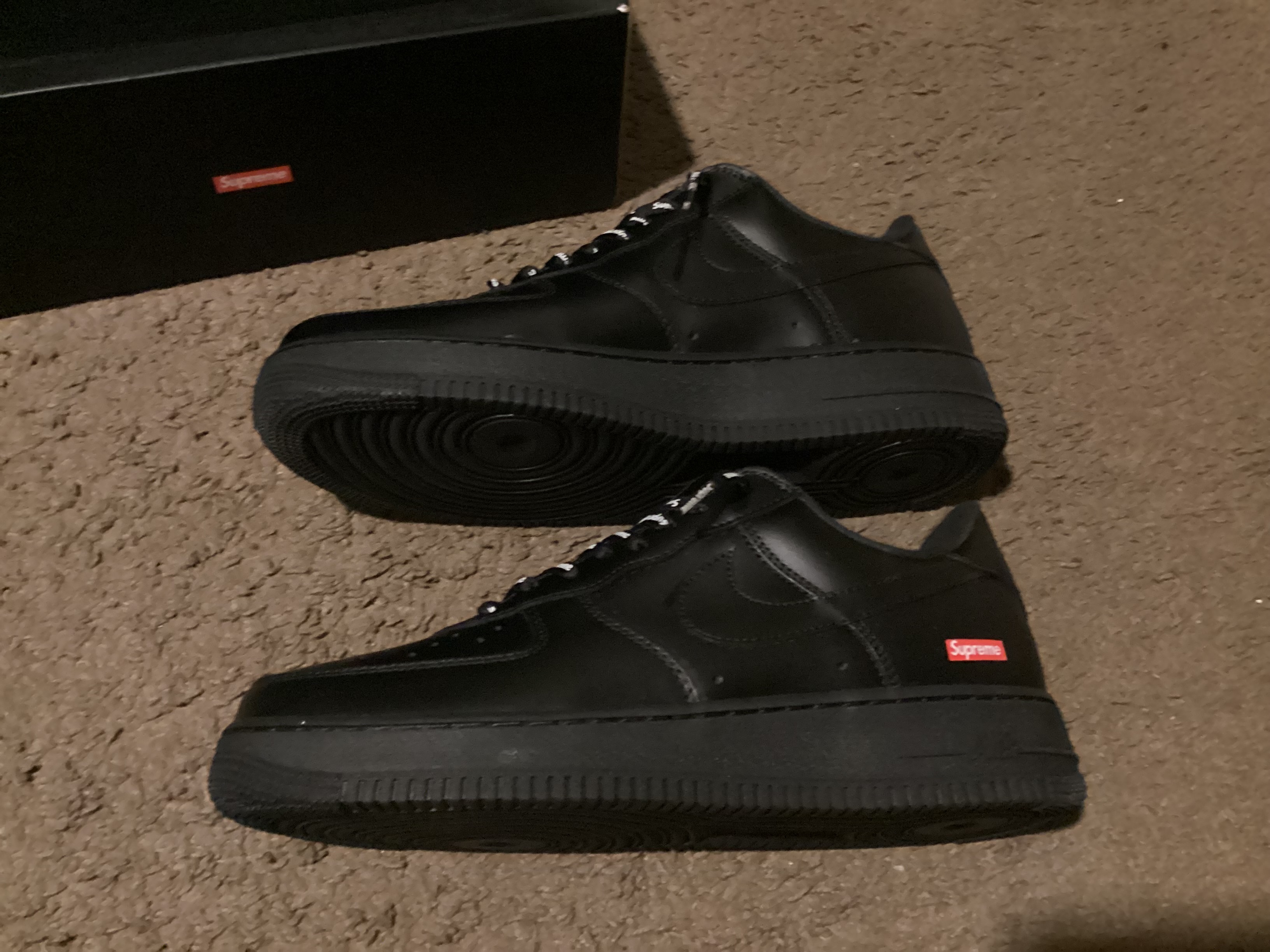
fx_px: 1137
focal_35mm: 31
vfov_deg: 45.4
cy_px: 476
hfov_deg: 58.4
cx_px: 635
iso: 800
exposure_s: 1/15
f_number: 2.4
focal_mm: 3.3
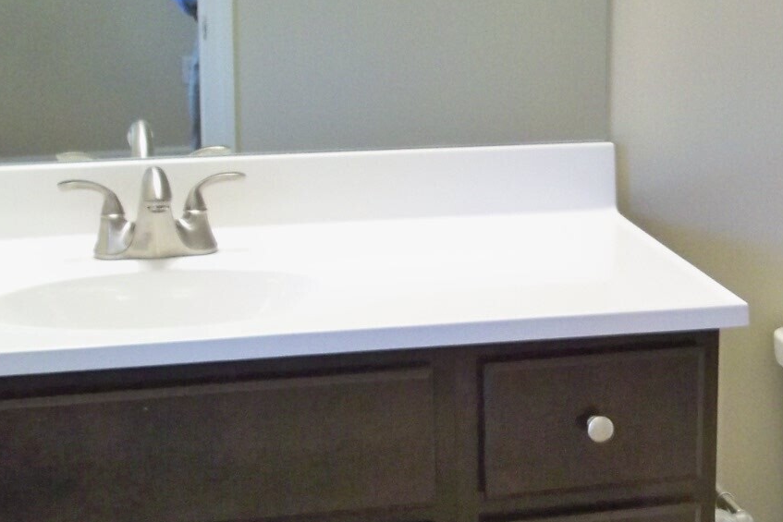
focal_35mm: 88
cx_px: 840
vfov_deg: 15.4
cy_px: 469
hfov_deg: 22.0
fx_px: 1914
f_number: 3.5
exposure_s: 1/20
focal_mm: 6.2
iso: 400
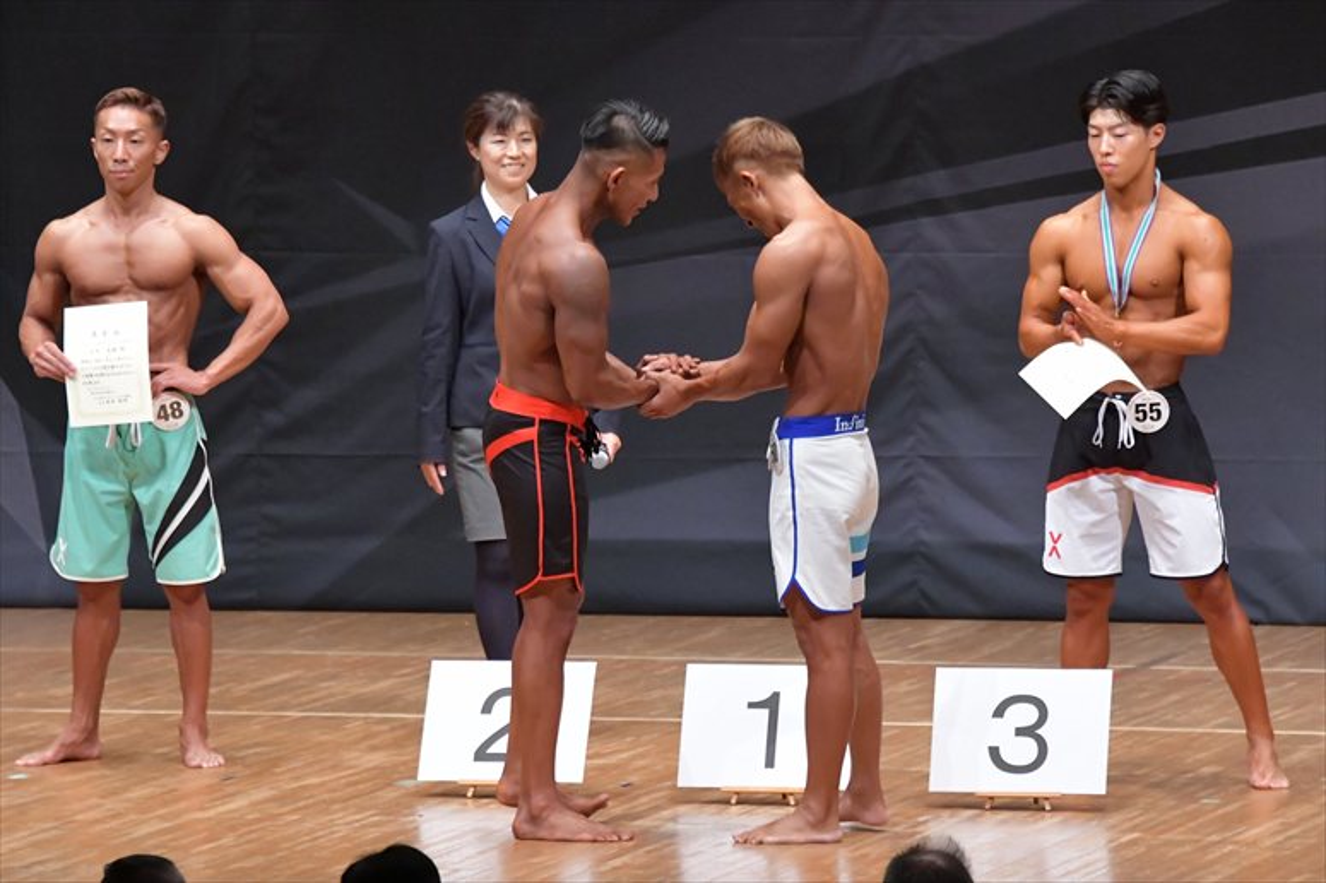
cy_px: 442
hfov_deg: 7.6
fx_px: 9940
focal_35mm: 270
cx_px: 663
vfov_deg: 5.1
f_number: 5.6
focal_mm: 180
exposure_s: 1/400
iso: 8000
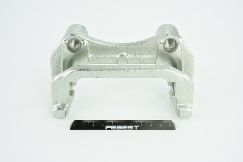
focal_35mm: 60
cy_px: 81
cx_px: 122
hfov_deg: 33.4
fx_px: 405
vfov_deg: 22.6
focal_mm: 60
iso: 64
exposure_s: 1/2
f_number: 32
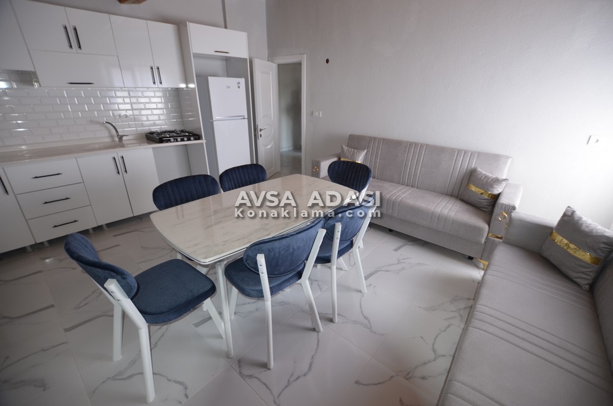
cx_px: 306
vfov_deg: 77.1
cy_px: 203
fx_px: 255
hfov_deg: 100.5
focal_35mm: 15
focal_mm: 10
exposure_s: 1/60
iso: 400
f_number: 3.5
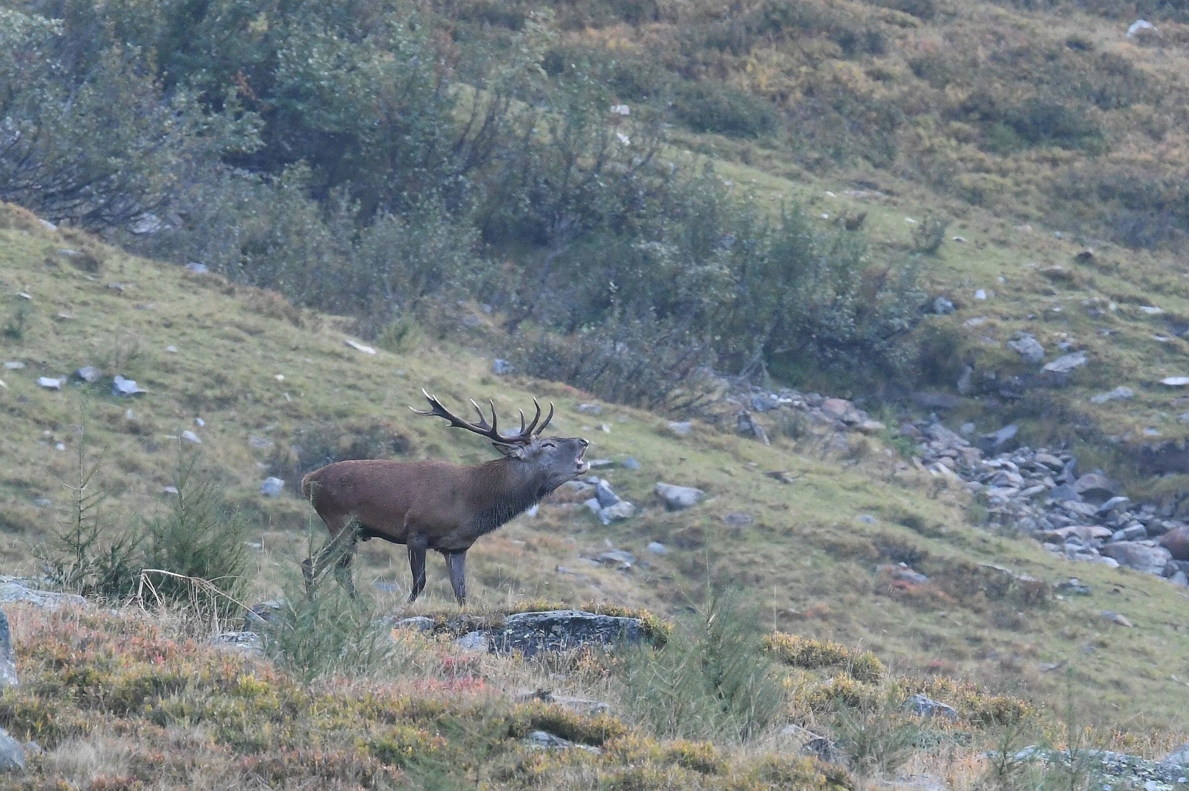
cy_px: 396
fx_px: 20794
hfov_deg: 3.3
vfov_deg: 2.2
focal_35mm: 630
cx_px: 594
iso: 2000
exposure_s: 1/320
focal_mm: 420
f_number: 5.6
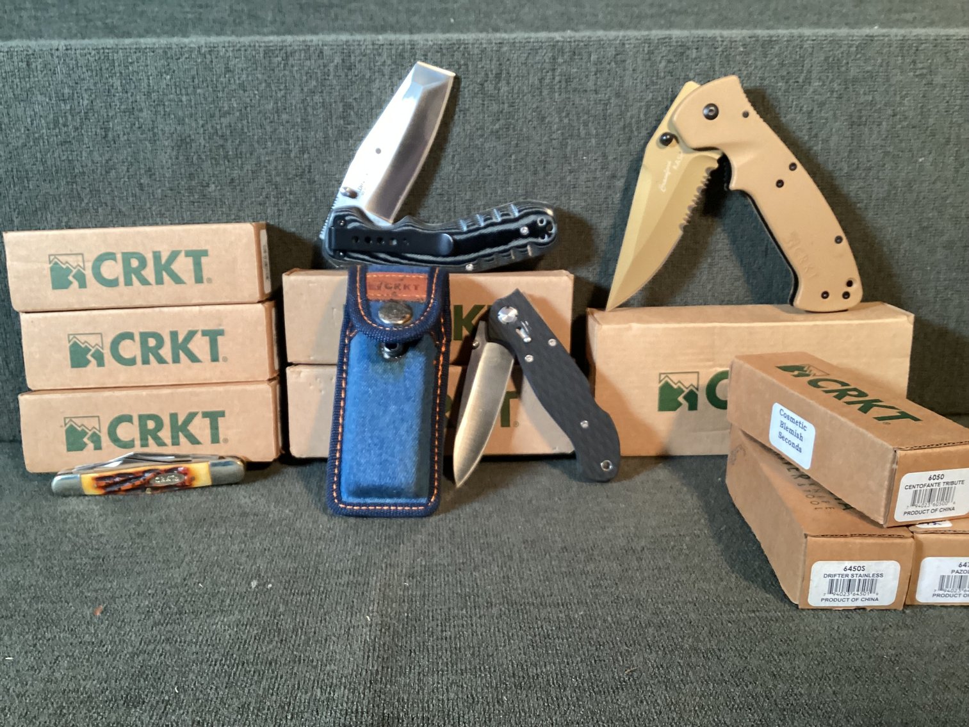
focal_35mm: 31
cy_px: 364
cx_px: 484
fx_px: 868
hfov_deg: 58.3
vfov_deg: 45.4
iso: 250
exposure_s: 1/40
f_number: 2.4
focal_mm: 3.3
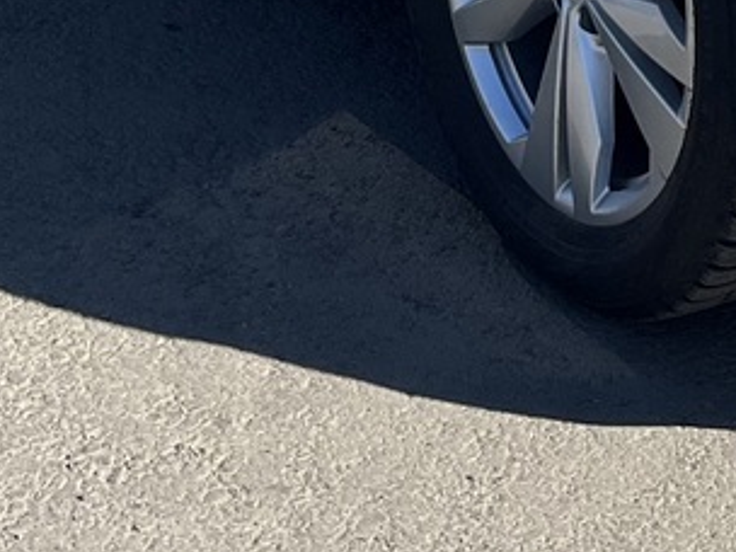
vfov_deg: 10.9
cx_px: 918
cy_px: -583
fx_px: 2615
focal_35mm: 123
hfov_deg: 15.4
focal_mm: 5.1
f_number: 1.6
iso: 50
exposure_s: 1/3521
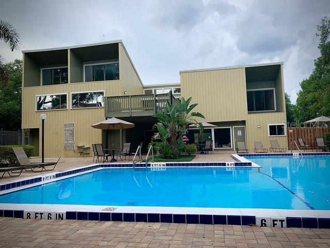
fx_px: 248
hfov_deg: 67.3
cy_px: 124
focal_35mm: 26
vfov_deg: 53.1
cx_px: 165
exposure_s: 1/651
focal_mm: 4.25
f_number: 1.8
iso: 25
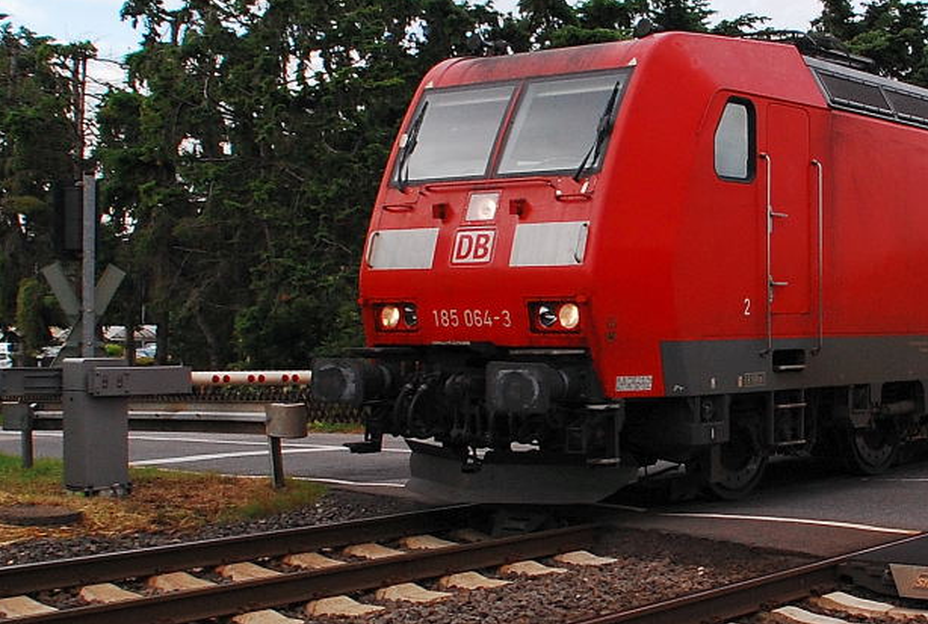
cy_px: 299
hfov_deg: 42.0
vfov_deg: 30.0
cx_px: 713
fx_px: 1163
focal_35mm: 45
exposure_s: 1/640
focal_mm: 18
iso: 800
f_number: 8
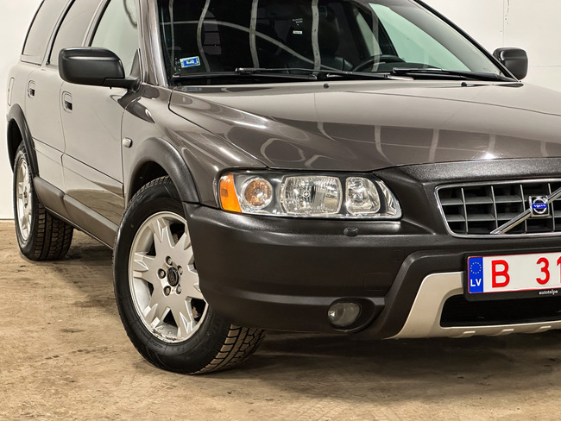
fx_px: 1248
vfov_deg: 19.2
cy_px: 210
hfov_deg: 25.3
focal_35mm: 77
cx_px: 280
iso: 640
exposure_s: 1/35
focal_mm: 9
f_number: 2.8
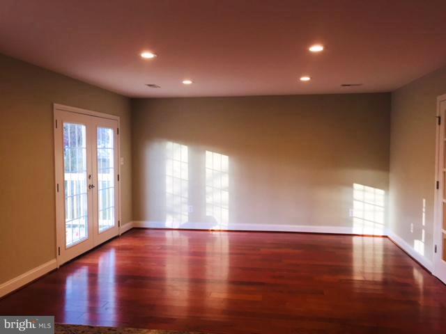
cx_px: 223
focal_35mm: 29
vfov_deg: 48.2
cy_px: 167
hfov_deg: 61.7
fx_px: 374
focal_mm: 4.15
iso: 32
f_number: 2.2
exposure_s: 1/30
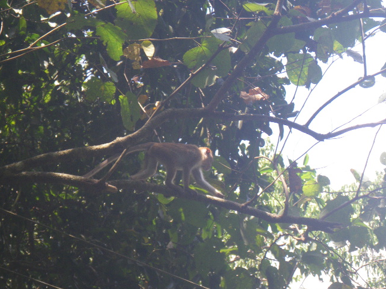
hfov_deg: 15.9
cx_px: 200
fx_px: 1382
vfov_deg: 11.9
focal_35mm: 124
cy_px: 179
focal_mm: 16.7
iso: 100
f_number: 5
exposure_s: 1/125
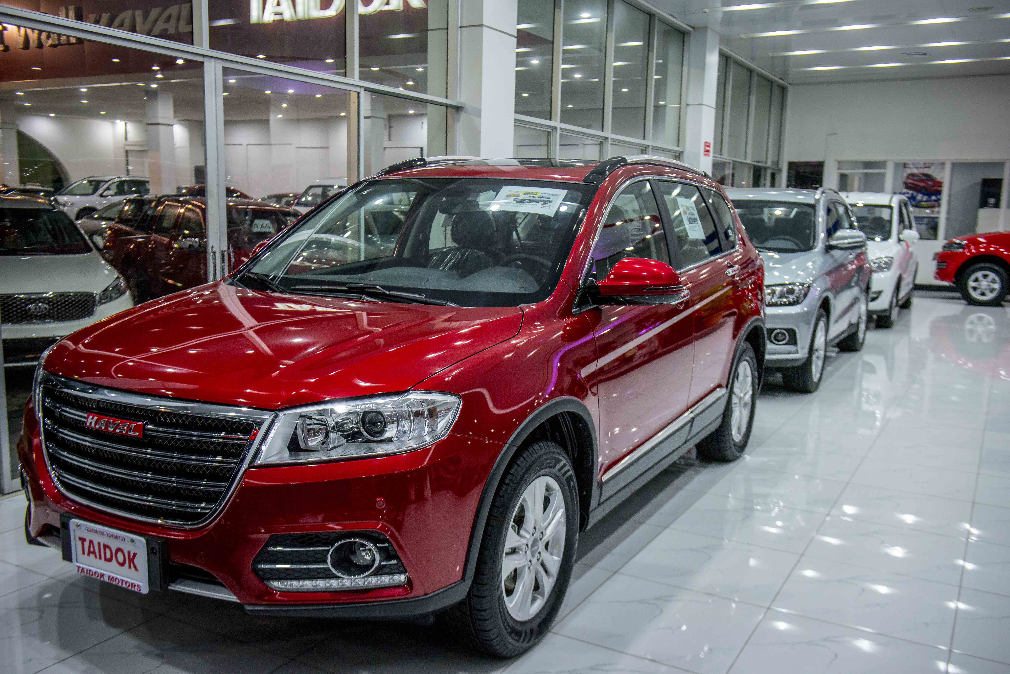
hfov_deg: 58.7
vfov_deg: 41.1
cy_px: 337
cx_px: 505
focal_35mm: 32
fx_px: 898
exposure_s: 1/250
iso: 3200
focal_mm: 32
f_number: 5
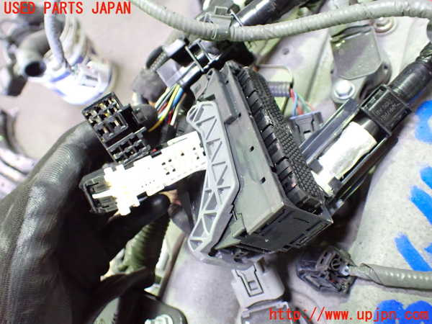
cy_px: 162
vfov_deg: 46.8
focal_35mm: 30
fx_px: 374
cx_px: 216
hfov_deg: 60.0
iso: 1000
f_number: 2.3
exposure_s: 1/30
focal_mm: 5.4
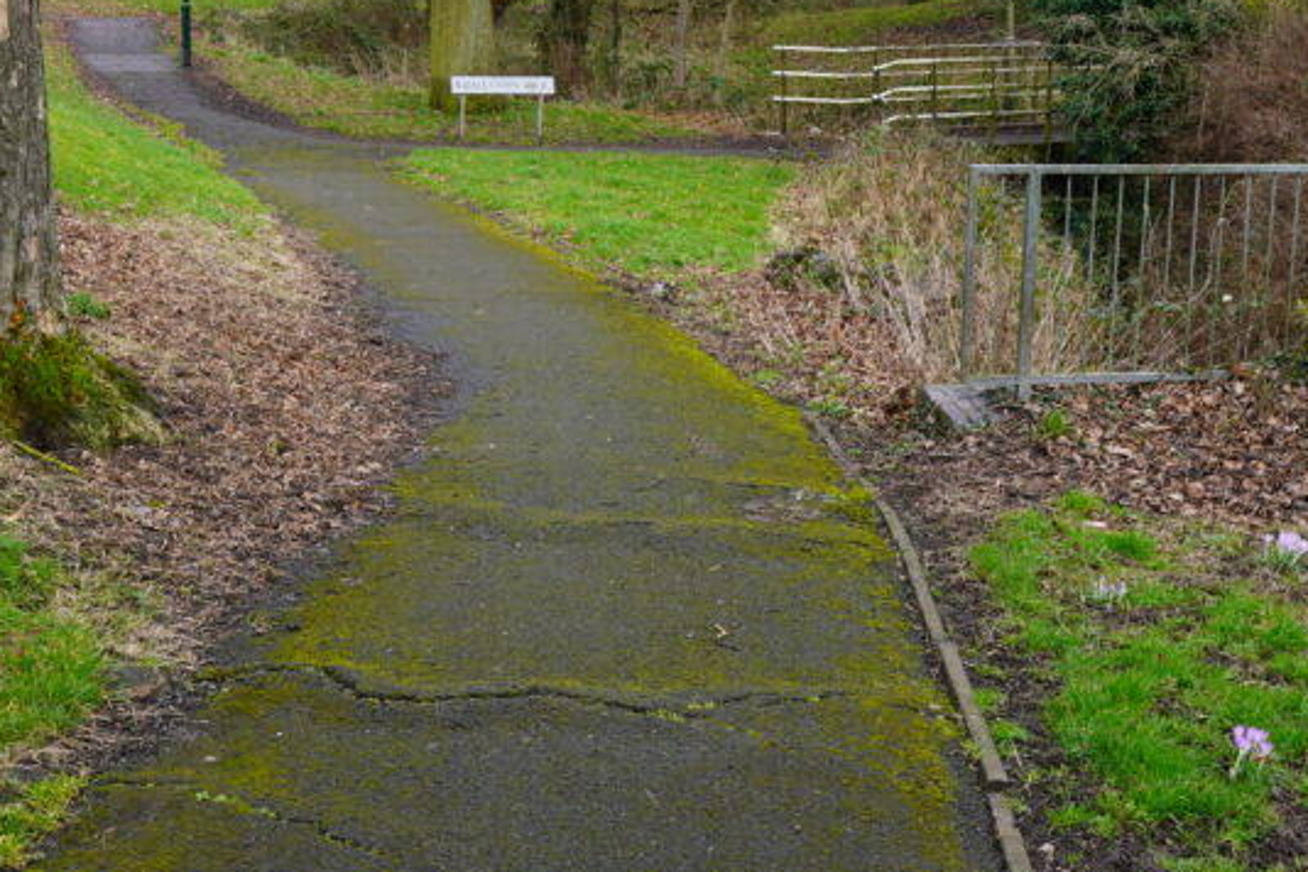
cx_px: 588
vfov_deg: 28.6
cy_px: 178
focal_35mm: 46
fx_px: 1671
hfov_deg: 42.7
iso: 100
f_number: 4
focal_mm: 16
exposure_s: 1/60
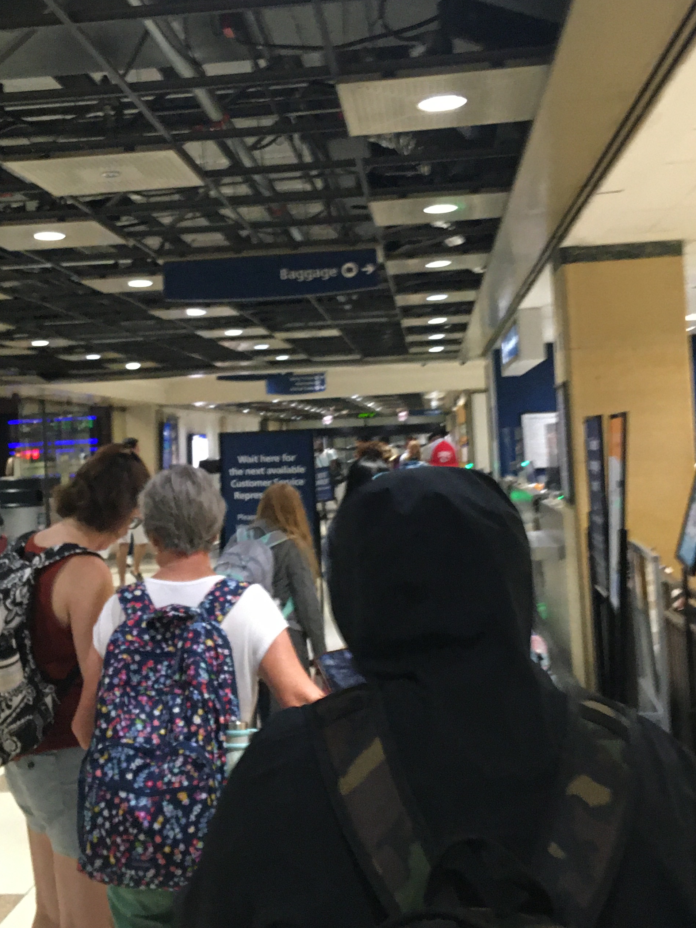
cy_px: 400
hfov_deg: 31.4
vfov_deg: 41.2
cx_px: 273
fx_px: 1233
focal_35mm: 46
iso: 200
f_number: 2.2
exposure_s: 1/24
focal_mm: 4.15
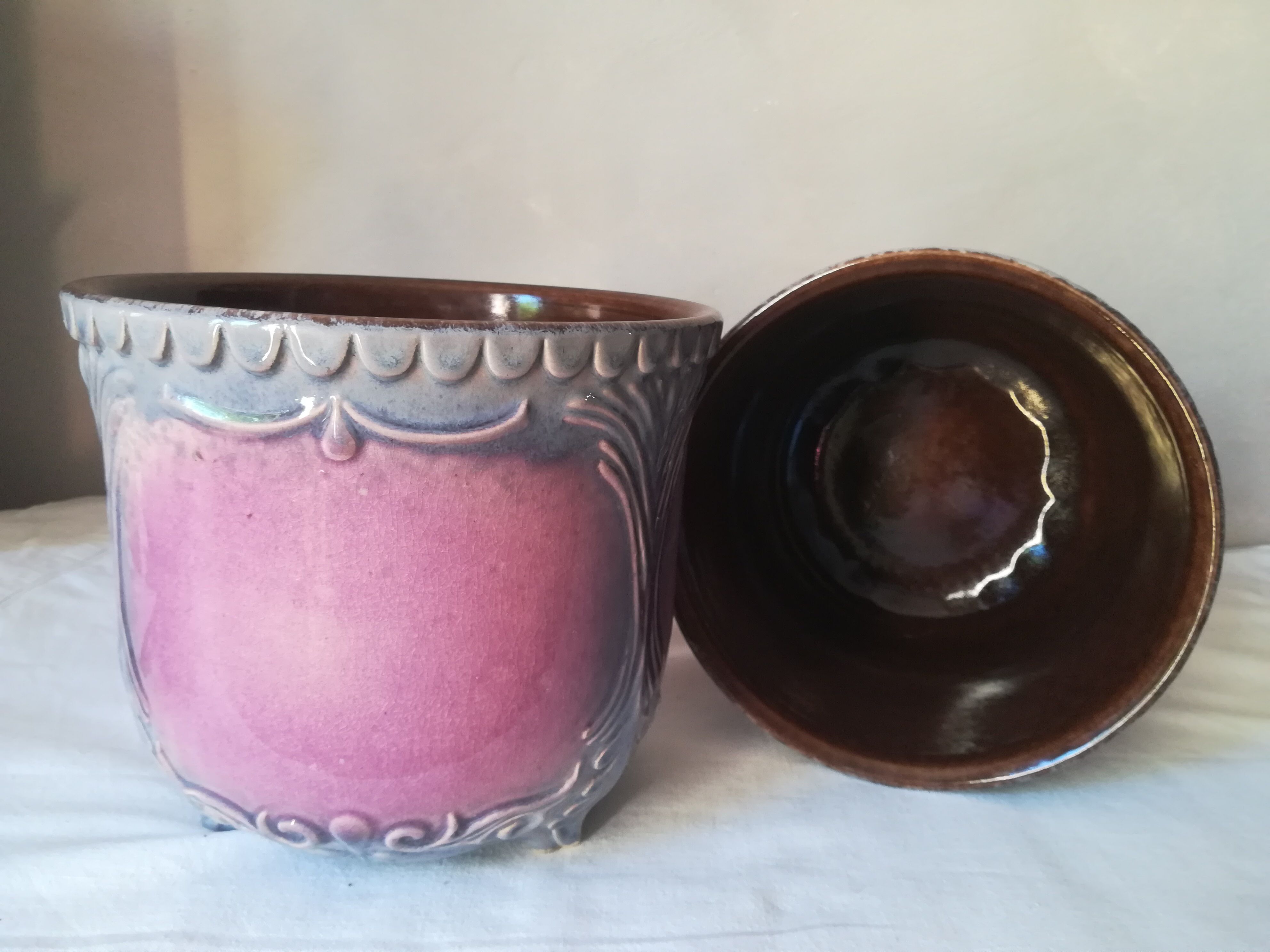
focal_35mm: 26
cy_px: 476
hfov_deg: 67.3
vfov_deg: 53.1
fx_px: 954
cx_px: 635
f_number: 2.2
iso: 200
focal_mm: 3.83
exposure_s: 1/33.3
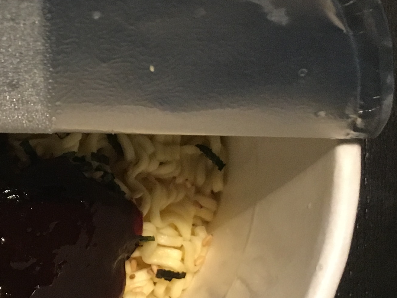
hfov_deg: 21.4
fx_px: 1021
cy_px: 163
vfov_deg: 16.6
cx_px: 16
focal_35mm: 89
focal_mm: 4.15
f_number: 2.2
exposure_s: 1/25
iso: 200
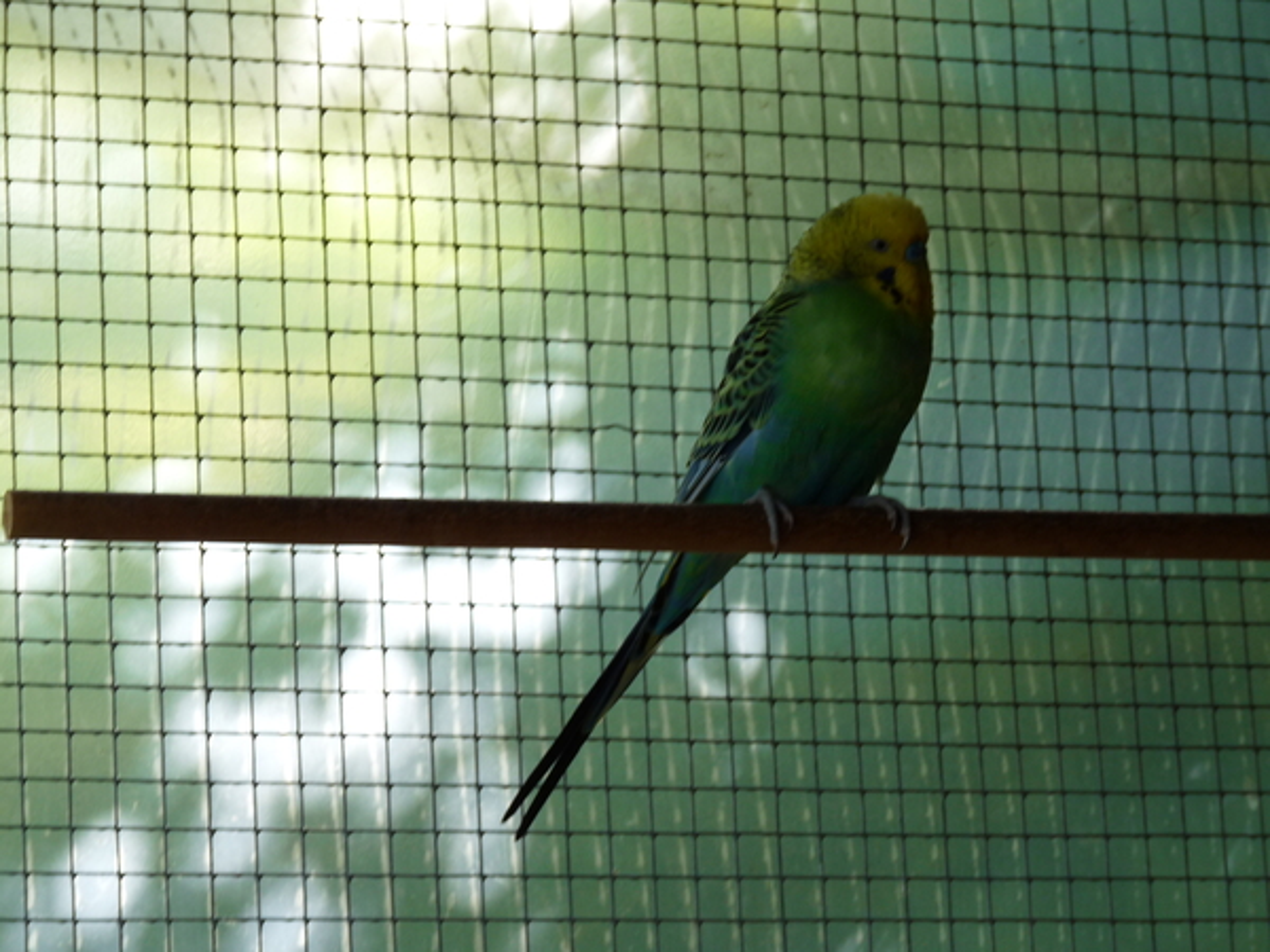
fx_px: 4586
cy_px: 476
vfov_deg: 11.9
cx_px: 635
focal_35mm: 125
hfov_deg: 15.8
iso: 100
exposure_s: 1/100
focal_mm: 22.3
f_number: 3.6
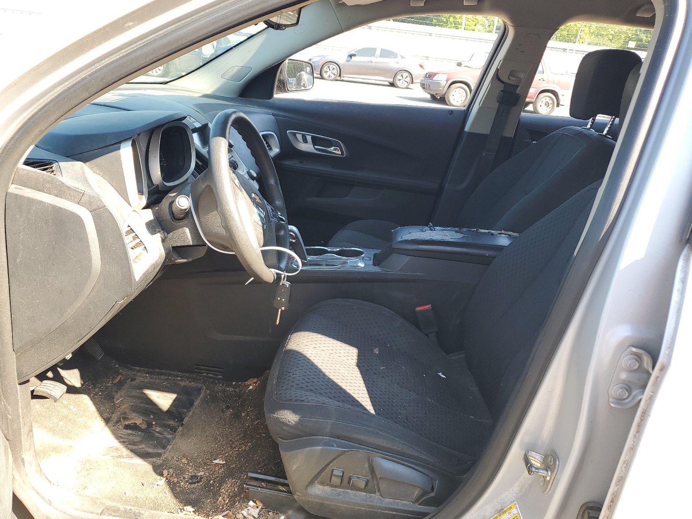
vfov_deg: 51.4
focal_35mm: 27
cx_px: 347
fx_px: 540
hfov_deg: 65.3
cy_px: 255
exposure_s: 1/250
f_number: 1.5
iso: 50
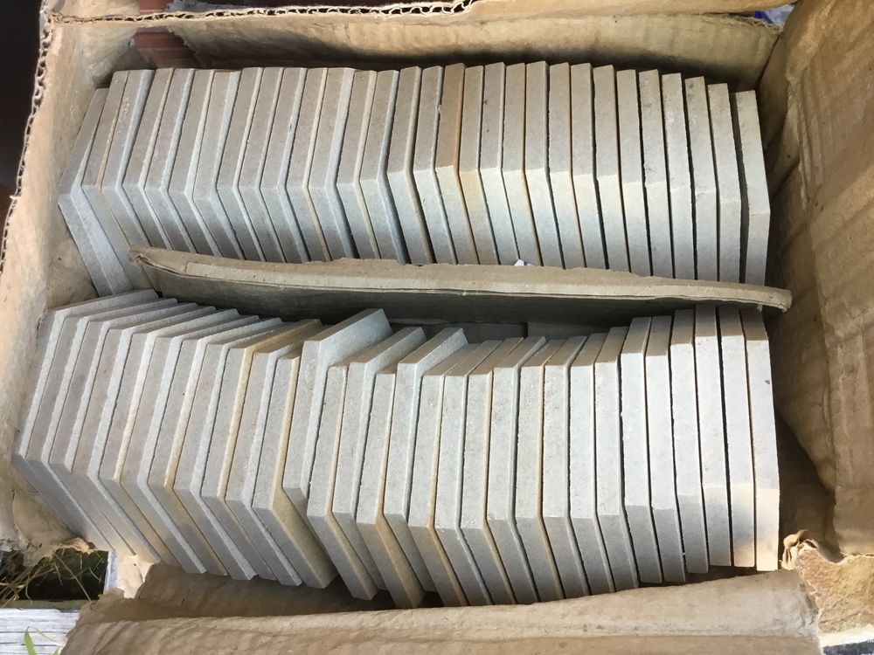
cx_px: 437
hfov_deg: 58.4
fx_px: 783
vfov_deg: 45.4
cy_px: 328
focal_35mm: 31
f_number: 2.4
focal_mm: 3.3
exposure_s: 1/33
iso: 32
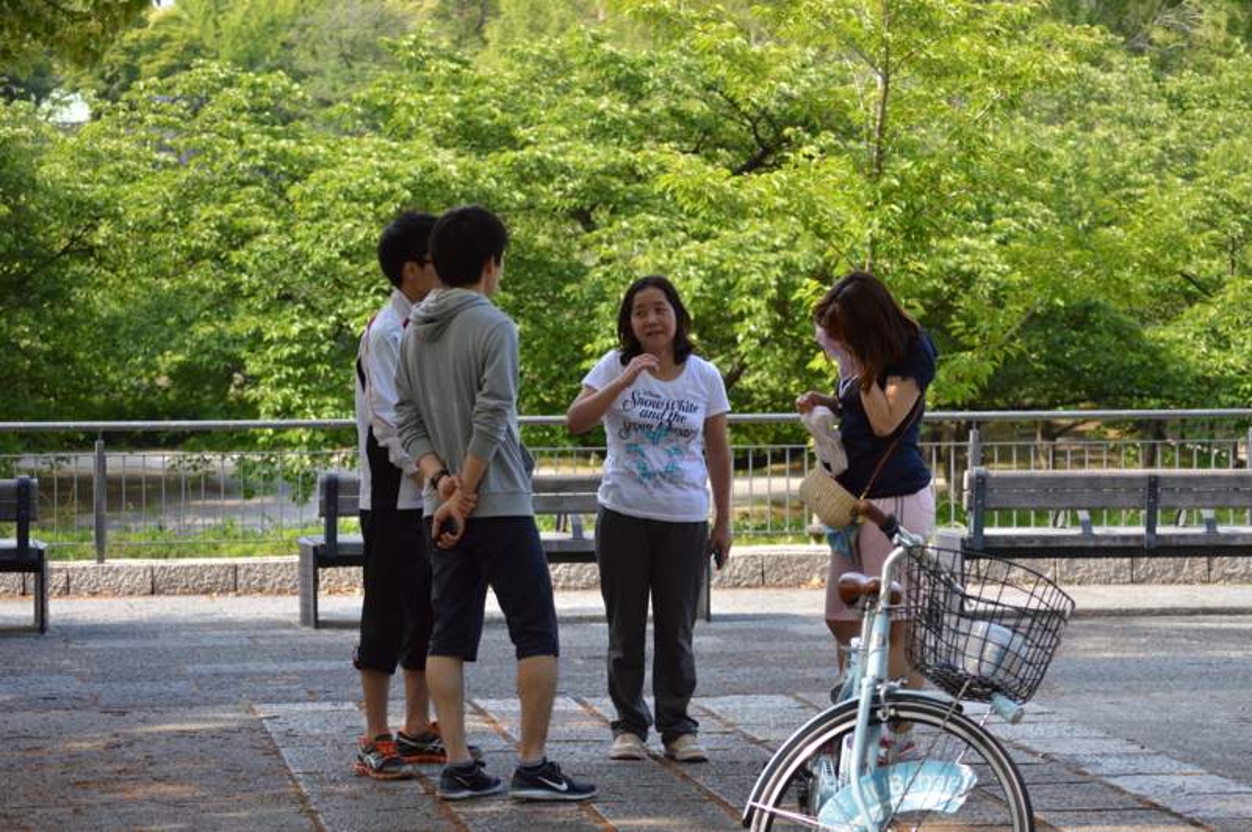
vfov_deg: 12.7
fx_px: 3753
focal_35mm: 108
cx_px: 626
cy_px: 416
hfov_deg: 18.9
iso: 360
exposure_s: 1/500
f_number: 5.6
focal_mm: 72
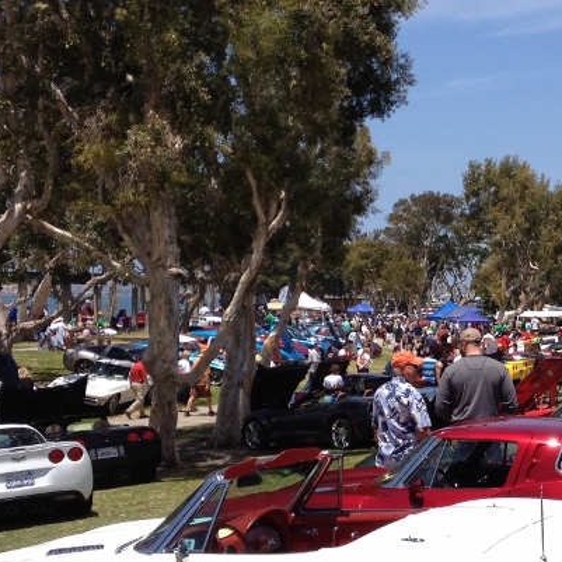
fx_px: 1451
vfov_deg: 21.9
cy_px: 336
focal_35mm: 79
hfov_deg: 21.5
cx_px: 486
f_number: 2.4
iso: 50
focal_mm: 4.28
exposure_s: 1/1842
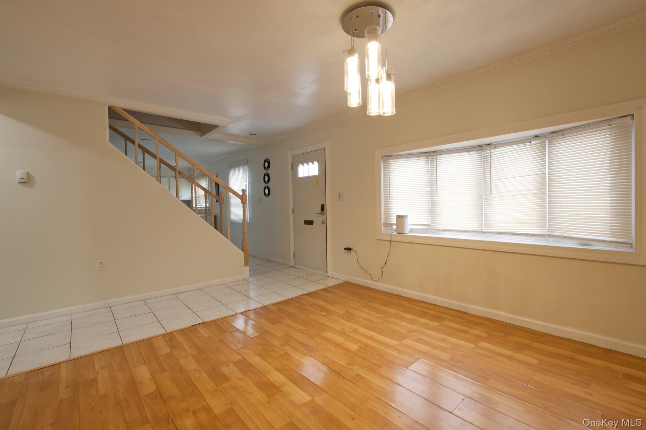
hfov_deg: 96.8
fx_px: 287
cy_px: 215
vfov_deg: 73.7
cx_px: 323
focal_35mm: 16
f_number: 9.5
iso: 1250
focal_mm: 16
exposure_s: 1/30
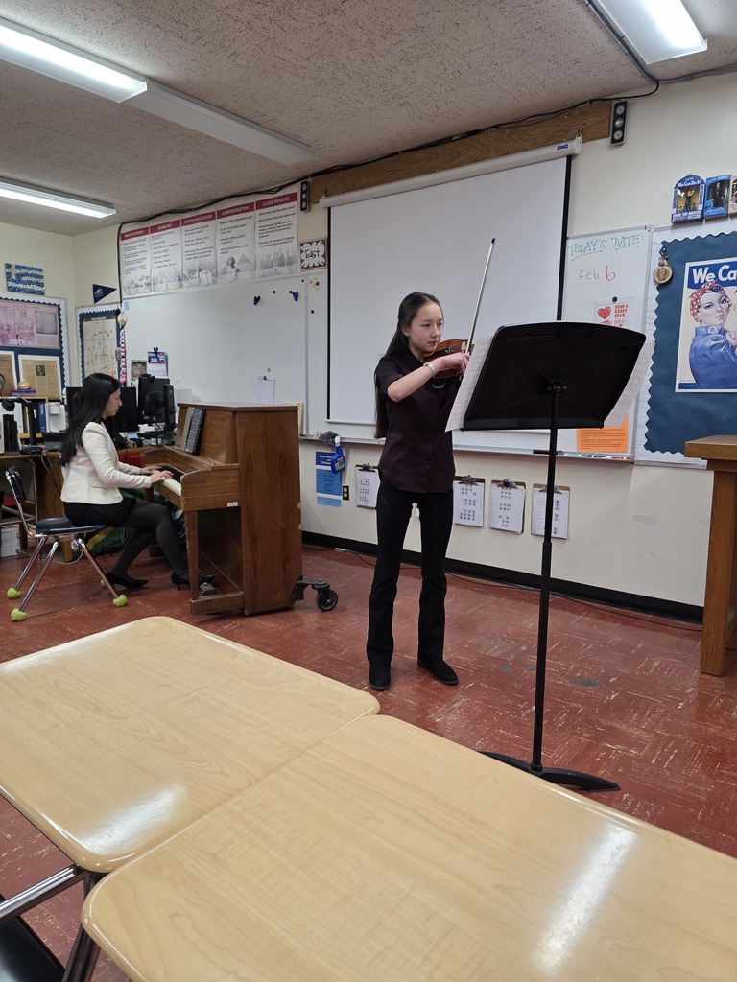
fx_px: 653
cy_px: 491
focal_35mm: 23
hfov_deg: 58.9
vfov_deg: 73.9
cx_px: 368
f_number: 1.7
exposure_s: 1/120
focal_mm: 6.3
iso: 250
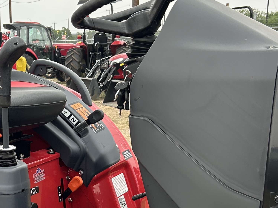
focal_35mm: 70
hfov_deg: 27.2
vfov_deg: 20.7
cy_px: 178
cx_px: 51
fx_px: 562
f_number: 1.5
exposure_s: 1/563
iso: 50
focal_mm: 5.7
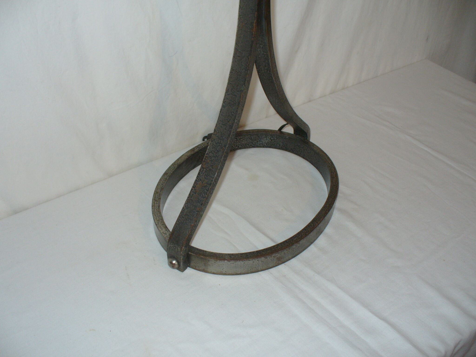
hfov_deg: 50.1
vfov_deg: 38.7
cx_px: 238
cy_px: 178
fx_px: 509
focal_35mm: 37
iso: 100
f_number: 2.8
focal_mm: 6.1
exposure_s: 1/8
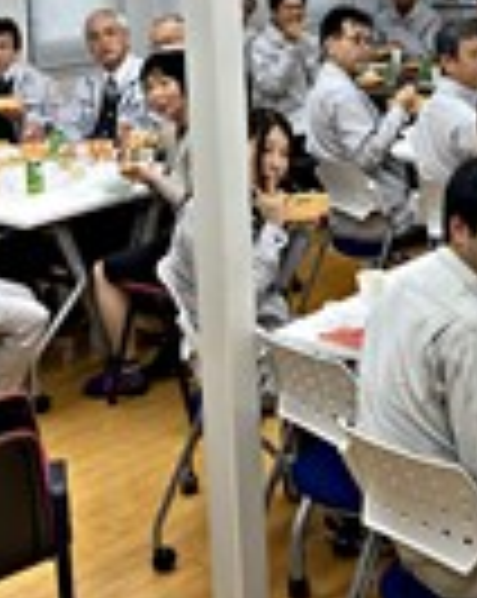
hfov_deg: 19.9
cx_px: 508
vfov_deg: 24.6
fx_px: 1309
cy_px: 0
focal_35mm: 74
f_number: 1.8
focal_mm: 3.99
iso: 80
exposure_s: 1/120
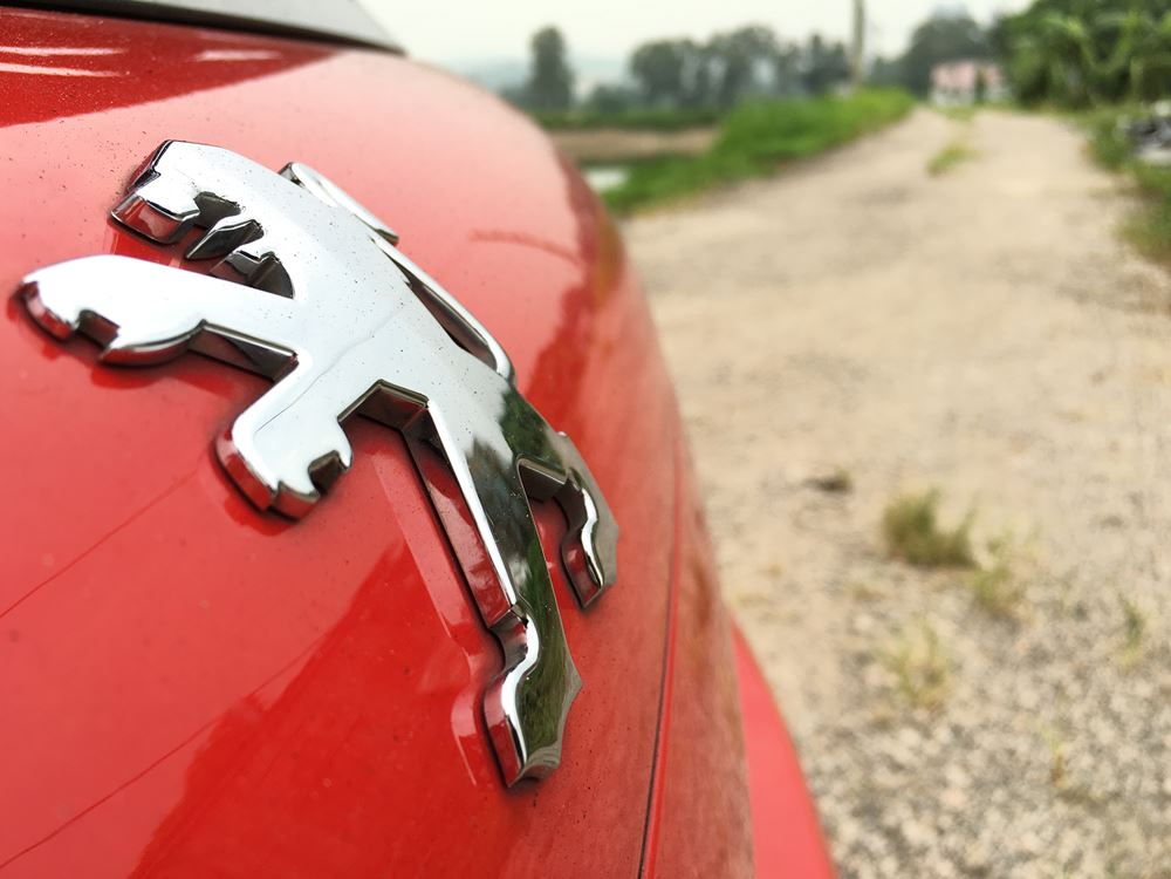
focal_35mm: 29
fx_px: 981
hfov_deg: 61.7
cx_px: 586
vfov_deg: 48.2
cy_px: 440
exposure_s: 1/213
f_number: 2.2
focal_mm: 4.15
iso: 25
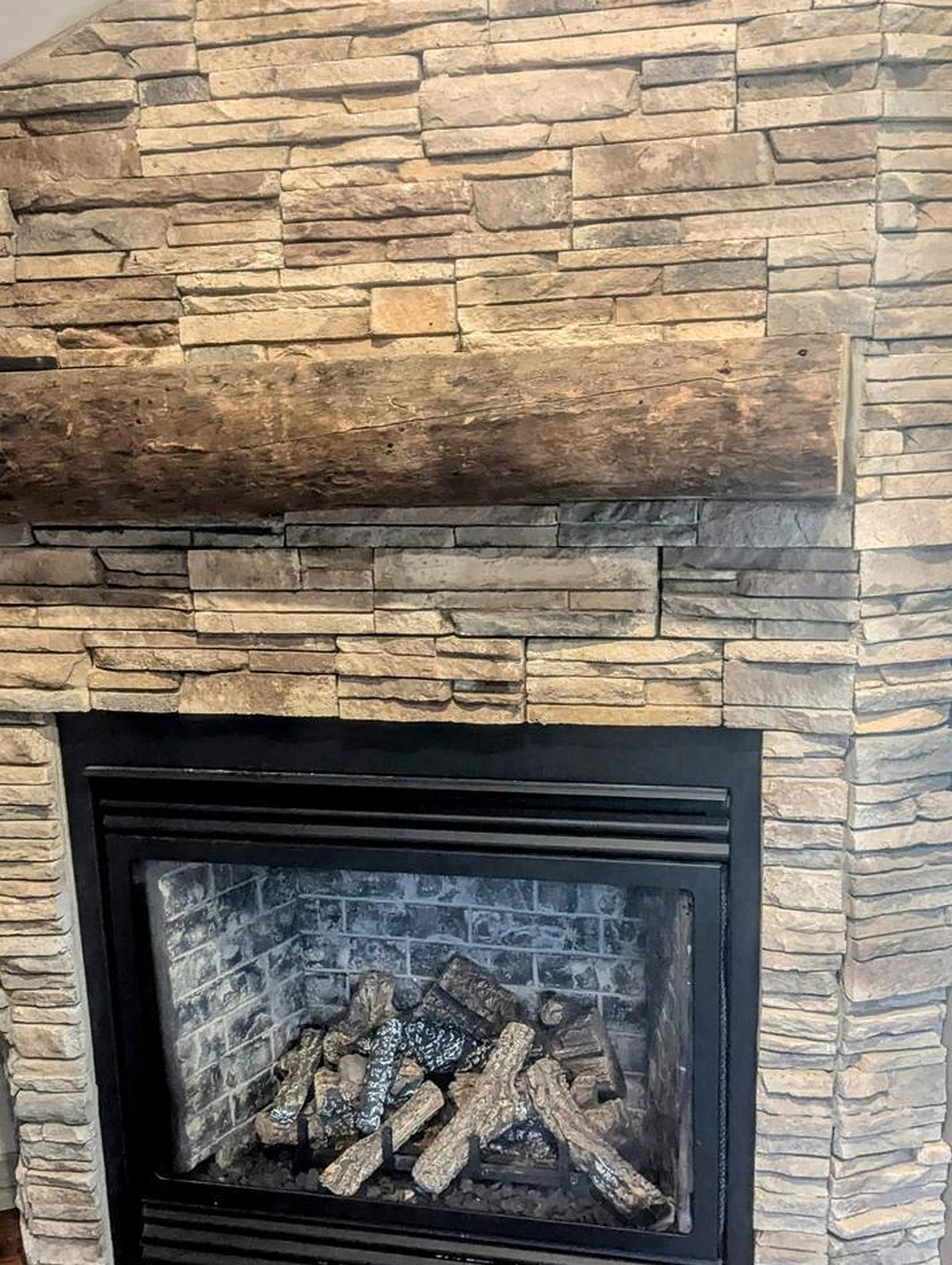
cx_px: 463
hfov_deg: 36.9
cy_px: 776
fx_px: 1427
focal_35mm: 39
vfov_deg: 47.5
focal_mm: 6.81
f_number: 1.85
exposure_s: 1/120
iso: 917
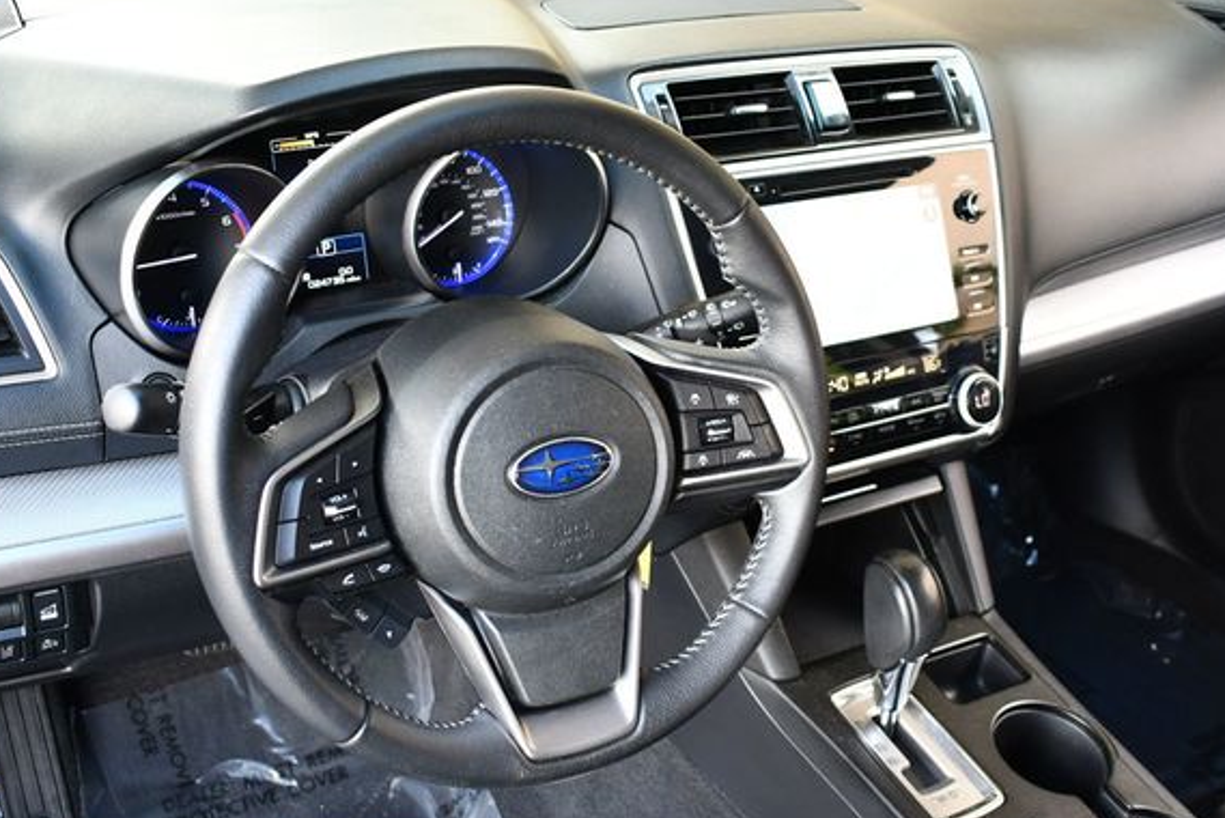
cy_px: 405
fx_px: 1532
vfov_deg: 29.9
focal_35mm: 45
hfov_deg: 43.6
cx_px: 659
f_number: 3.8
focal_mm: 20
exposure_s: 1/125
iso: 1000
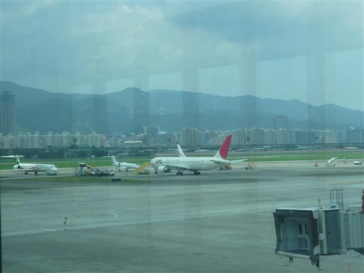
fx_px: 831
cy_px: 136
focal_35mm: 79
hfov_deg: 24.7
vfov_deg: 18.7
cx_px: 182
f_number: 4.3
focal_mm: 7.8
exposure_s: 1/400
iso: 100
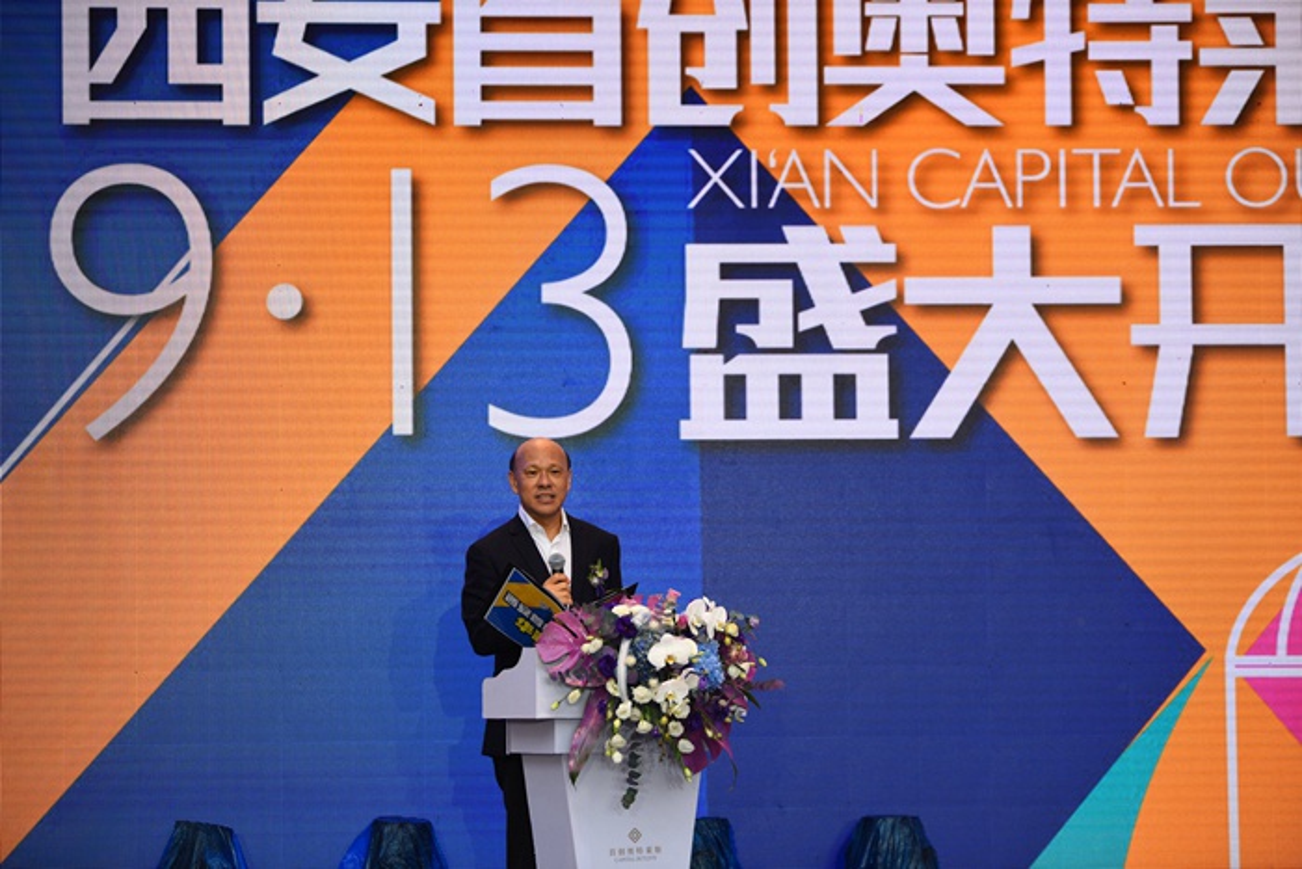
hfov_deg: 17.6
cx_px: 651
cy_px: 434
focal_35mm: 116
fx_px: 4196
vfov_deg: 11.8
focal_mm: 116
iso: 400
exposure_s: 1/1250
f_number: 2.8
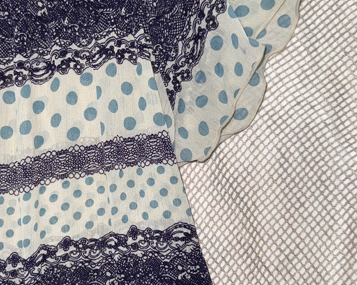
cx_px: 123
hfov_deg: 39.9
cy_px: 153
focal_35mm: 46
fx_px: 486
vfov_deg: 32.7
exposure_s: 1/59
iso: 80
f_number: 1.78
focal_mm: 6.76
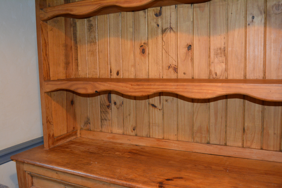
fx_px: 258
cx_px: 141
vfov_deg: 40.0
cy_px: 94
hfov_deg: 57.2
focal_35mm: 33
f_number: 3.5
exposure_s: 1/60
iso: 2200
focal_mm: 22
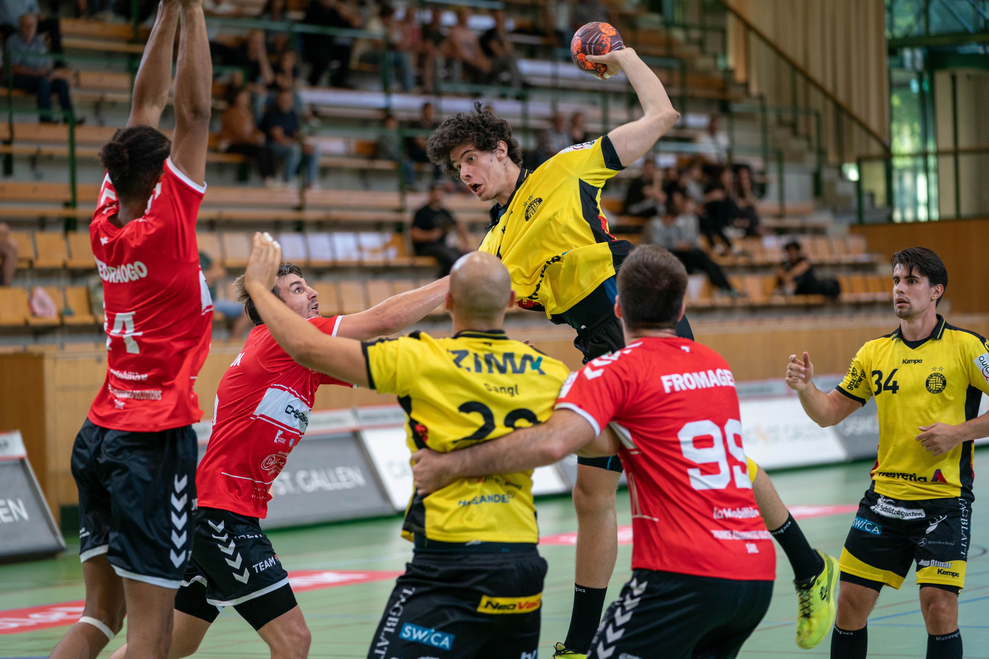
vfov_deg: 11.3
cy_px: 330
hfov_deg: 16.9
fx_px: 3324
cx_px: 494
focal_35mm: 121
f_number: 2.8
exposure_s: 1/640
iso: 1250
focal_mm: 121
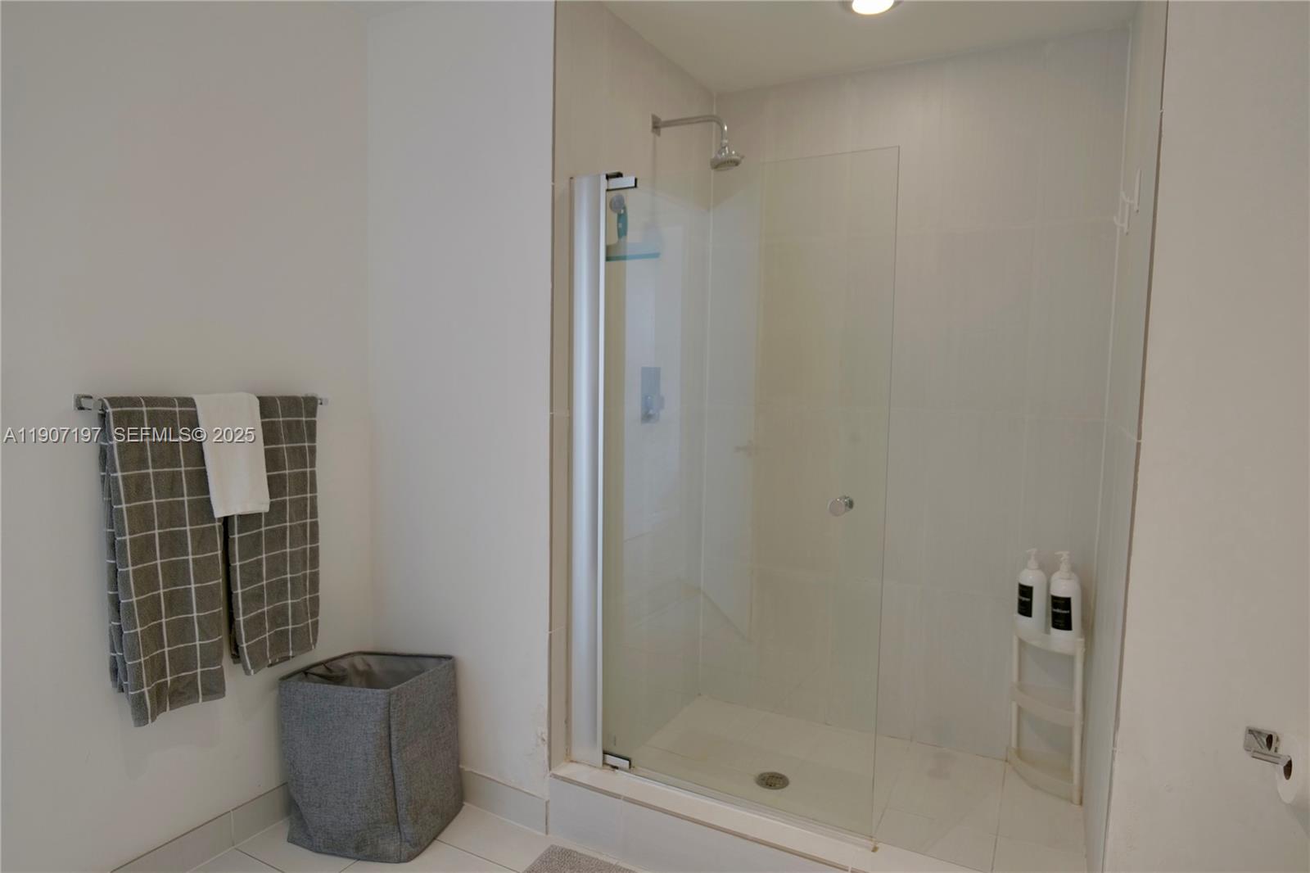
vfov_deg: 61.9
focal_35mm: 20
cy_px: 436
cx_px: 655
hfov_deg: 84.0
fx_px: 728
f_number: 3.5
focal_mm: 20
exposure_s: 1/60
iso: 400
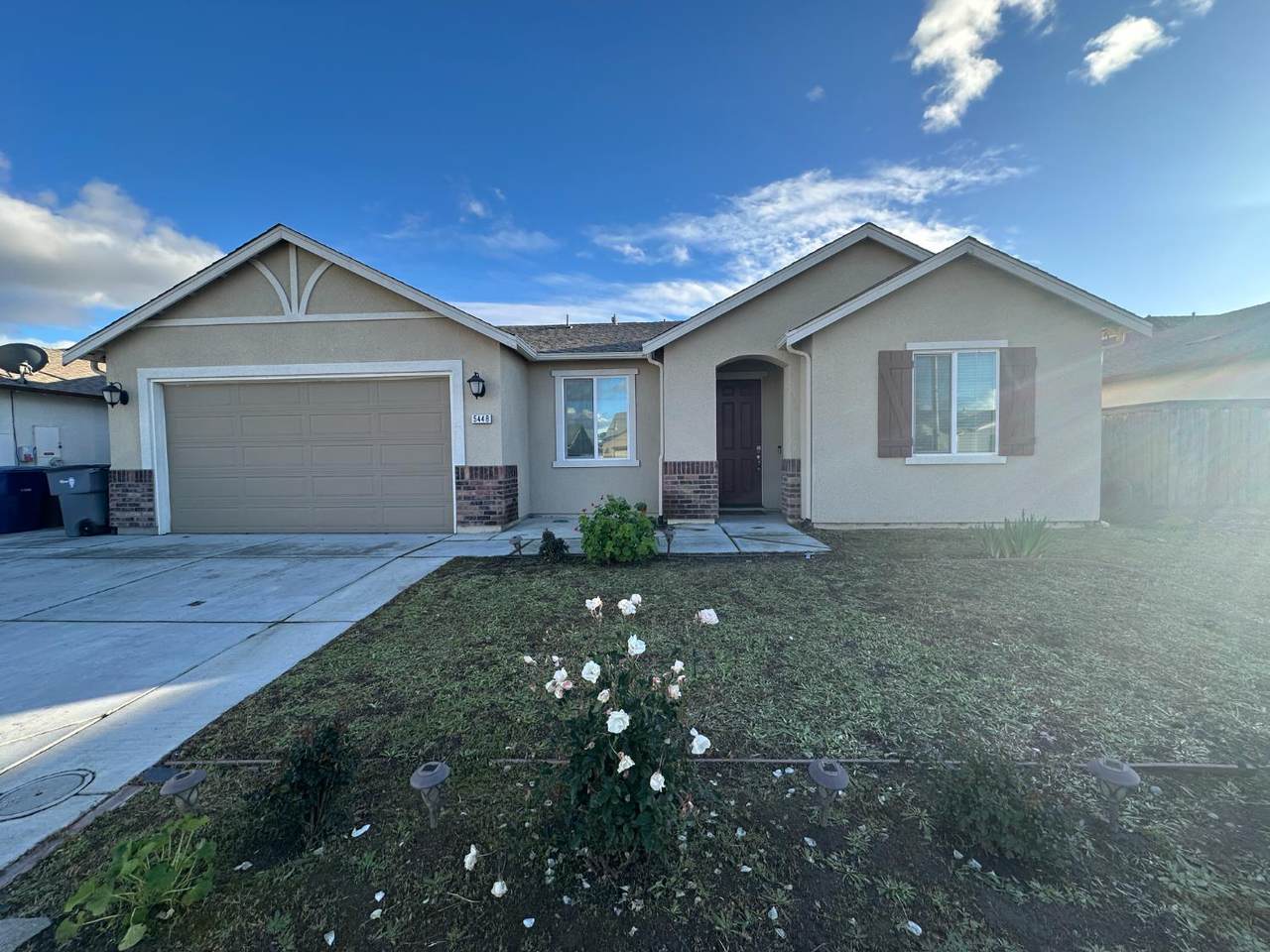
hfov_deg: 102.1
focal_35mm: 14
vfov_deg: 85.7
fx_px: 514
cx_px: 635
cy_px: 476
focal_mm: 2.22
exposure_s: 1/489
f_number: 2.2
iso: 40
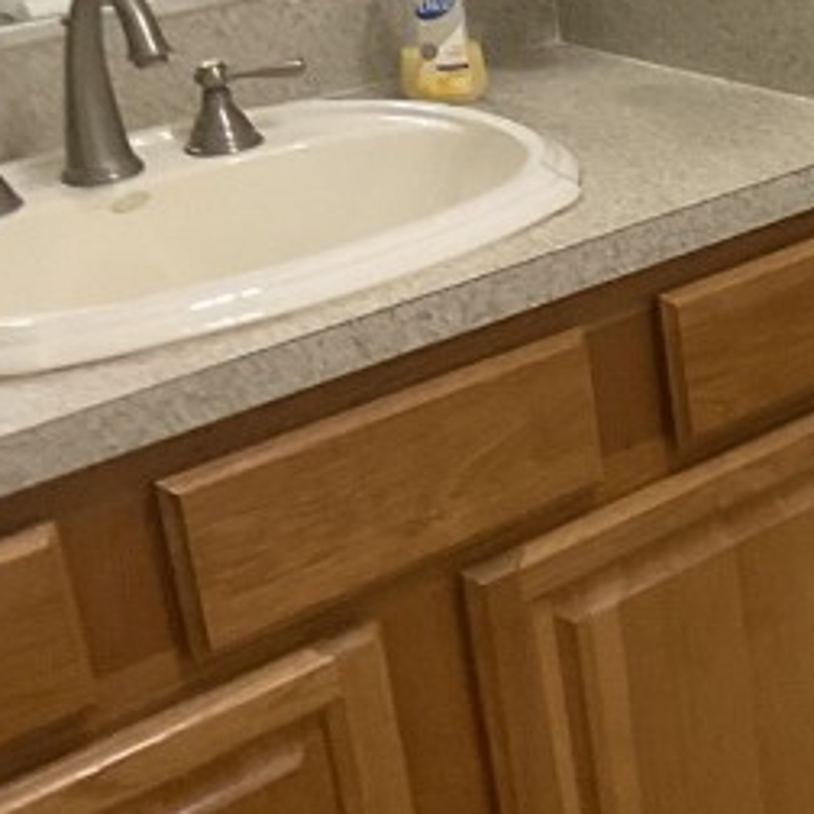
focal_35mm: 104
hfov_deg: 15.2
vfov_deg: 16.6
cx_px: 1302
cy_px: 110
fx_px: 2767
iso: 100
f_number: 1.8
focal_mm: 3
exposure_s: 1/60
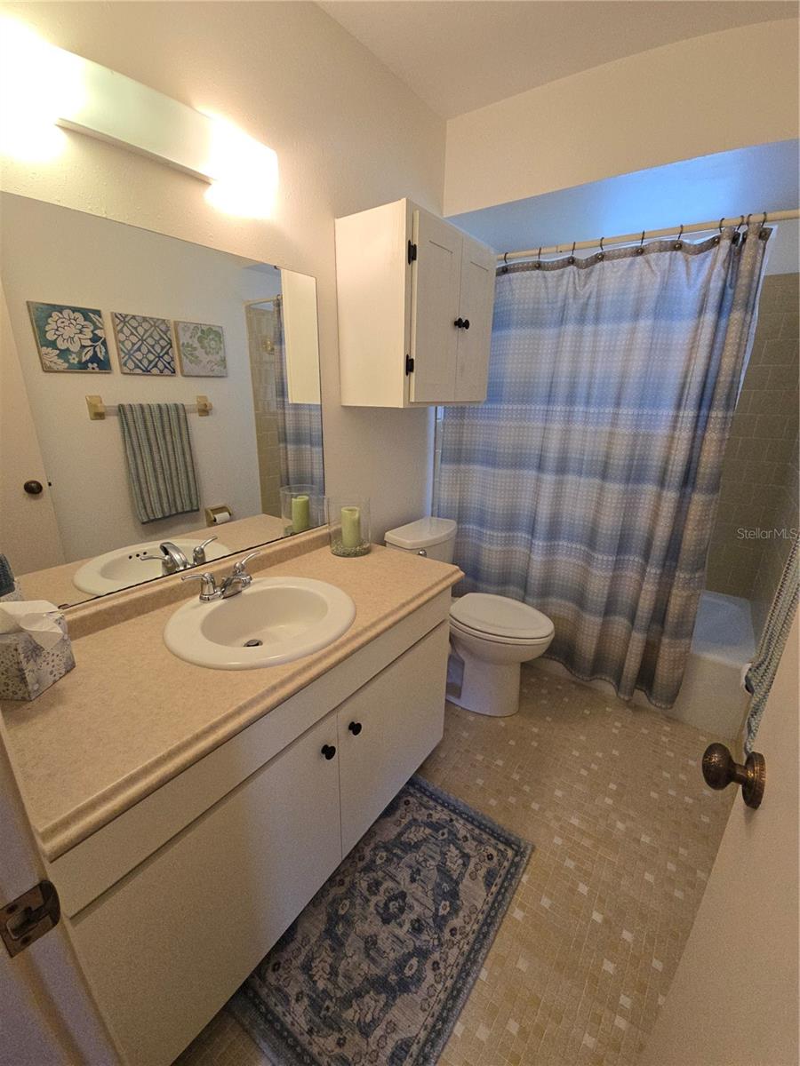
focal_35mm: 13
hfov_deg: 89.9
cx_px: 400
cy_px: 533
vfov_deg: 106.2
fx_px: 401
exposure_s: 1/60
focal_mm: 2.2
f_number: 2.2
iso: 125
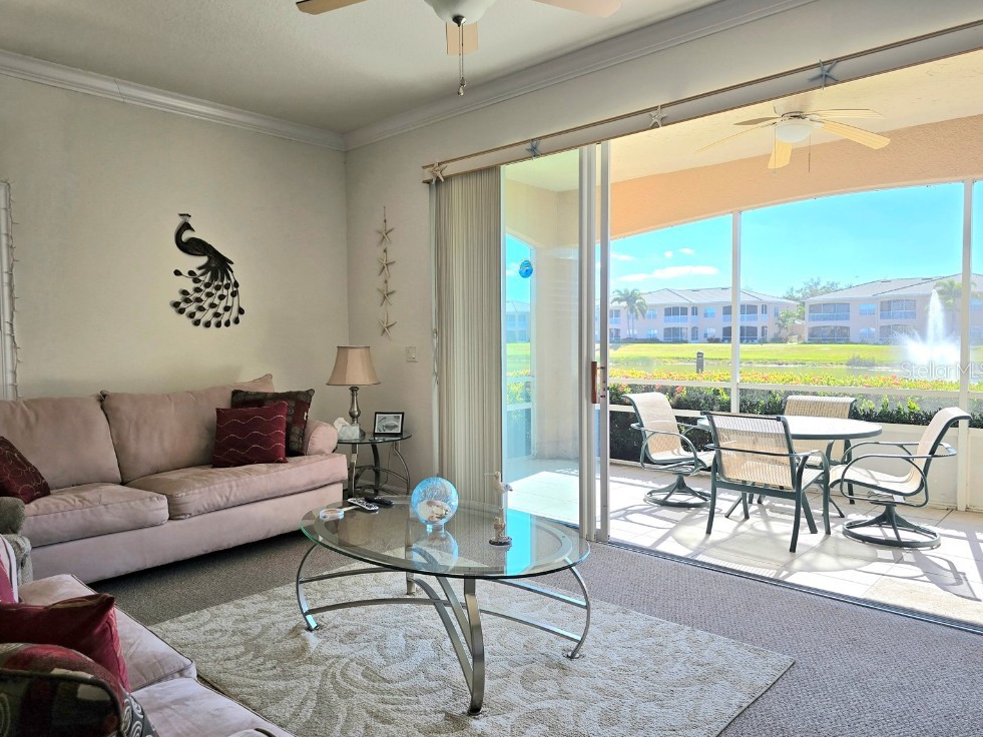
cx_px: 482
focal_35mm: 24
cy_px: 370
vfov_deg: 56.8
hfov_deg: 71.6
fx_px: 682
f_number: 1.7
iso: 12
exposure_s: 1/278
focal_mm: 6.3
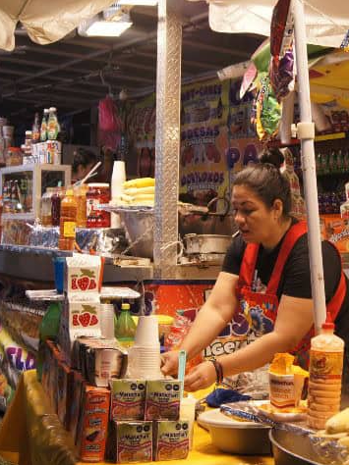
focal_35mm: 57
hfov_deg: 25.0
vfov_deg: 33.8
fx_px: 767
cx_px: 302
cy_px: 233
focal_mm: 26
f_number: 5.6
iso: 400
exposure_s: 1/125
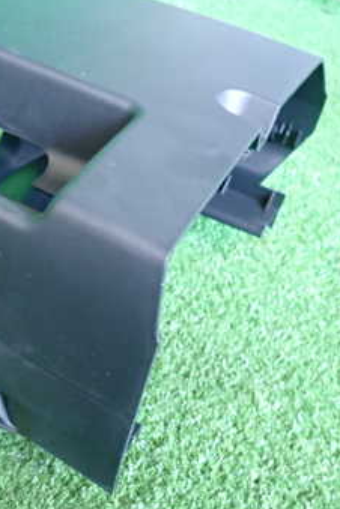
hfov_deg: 28.0
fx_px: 652
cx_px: 26
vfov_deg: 42.7
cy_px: 225
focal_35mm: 46
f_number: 2
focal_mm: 4.5
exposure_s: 1/30
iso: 400
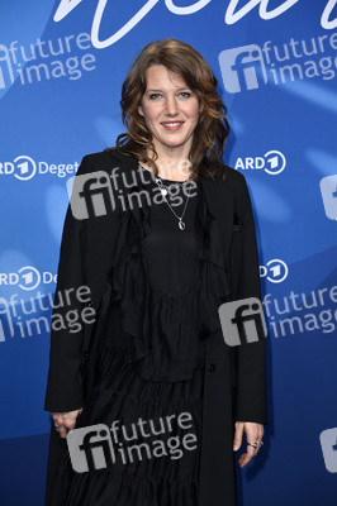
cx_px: 168
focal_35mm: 100
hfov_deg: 13.7
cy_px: 253
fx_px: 1406
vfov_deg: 20.4
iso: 800
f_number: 5.6
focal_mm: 100
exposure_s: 1/250
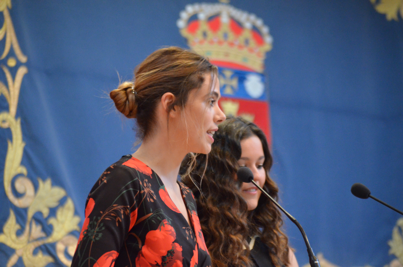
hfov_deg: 12.5
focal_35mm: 165
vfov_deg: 8.3
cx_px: 202
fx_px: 1843
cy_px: 134
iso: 4500
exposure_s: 1/125
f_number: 4.5
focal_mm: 110
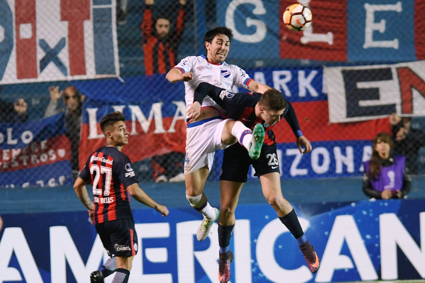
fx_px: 7084
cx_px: 212
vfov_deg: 2.3
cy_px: 142
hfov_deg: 3.4
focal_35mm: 600
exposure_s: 1/640
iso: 1600
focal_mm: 400
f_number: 3.2
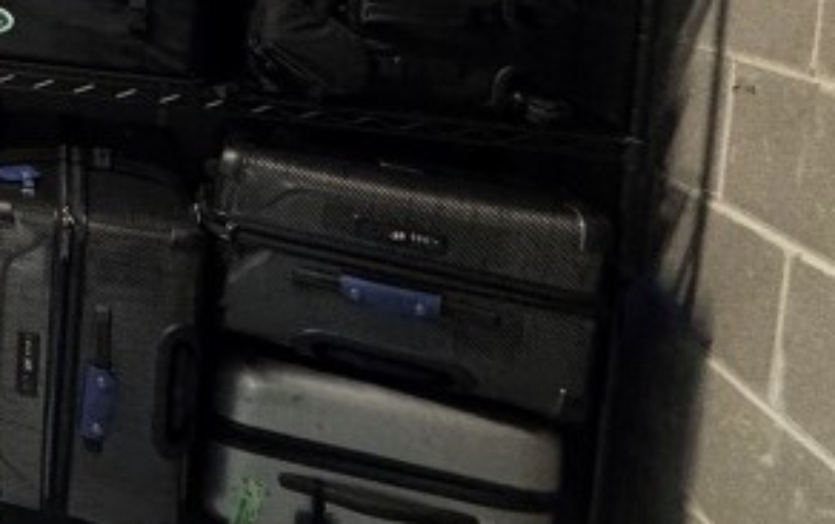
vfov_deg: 23.2
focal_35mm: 52
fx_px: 1184
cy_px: -74
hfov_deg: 23.9
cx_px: -583
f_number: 2.2
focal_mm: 2.22
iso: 500
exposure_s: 1/60
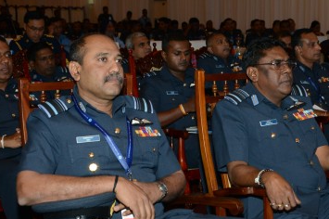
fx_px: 721
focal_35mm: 79
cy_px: 127
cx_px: 257
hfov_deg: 25.3
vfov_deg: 17.2
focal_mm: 40
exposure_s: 1/160
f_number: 6.3
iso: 1000
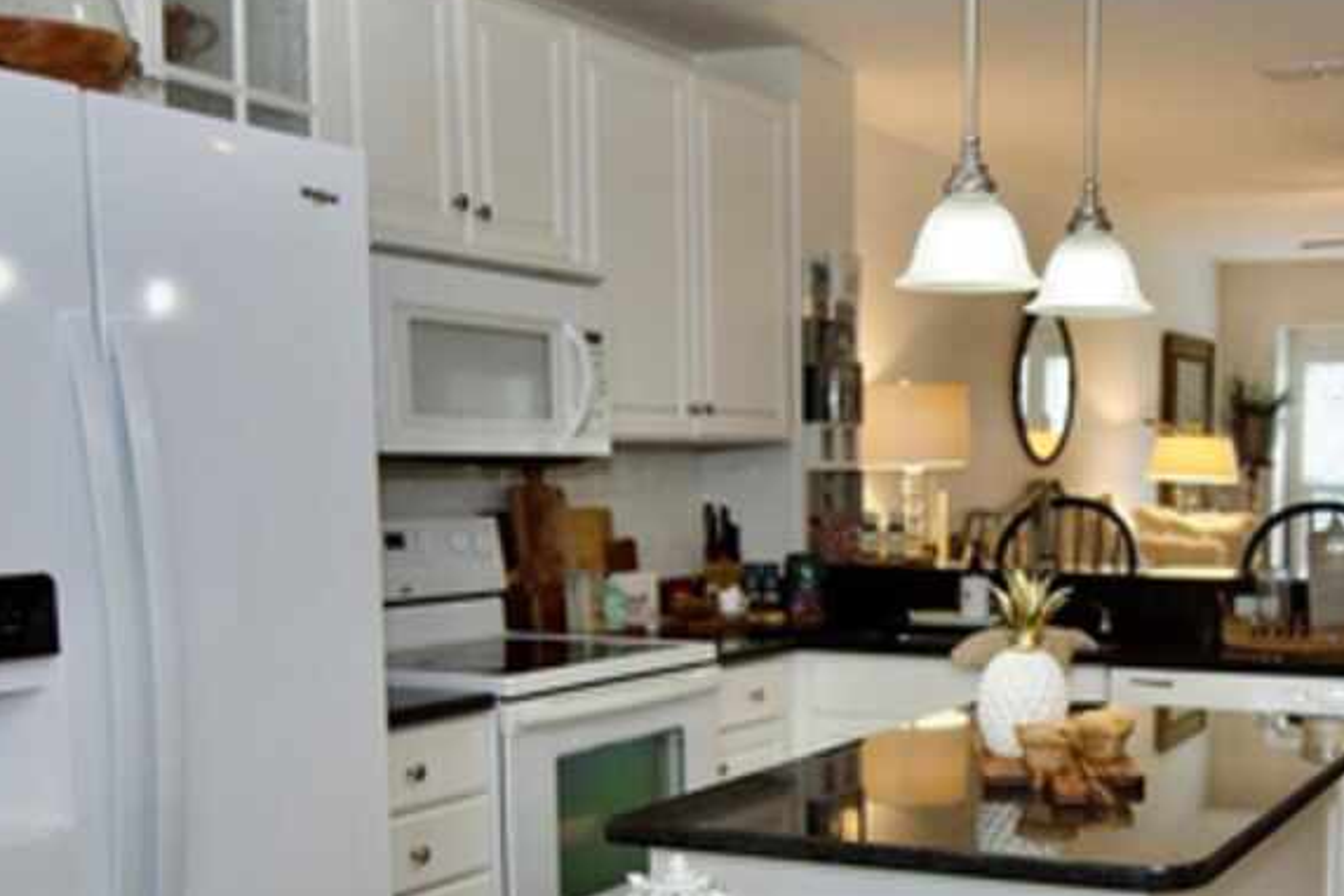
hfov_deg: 40.9
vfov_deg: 27.9
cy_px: 743
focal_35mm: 47
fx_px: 1754
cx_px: 989
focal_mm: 14
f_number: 4
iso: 250
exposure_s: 1/60
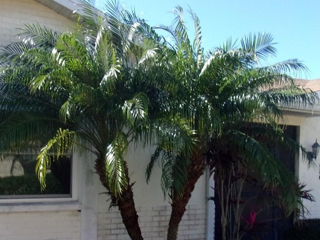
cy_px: 163
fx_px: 425
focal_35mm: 46
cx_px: 177
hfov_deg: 41.2
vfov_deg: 31.2
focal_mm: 4.9
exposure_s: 1/100
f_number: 10.4
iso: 200
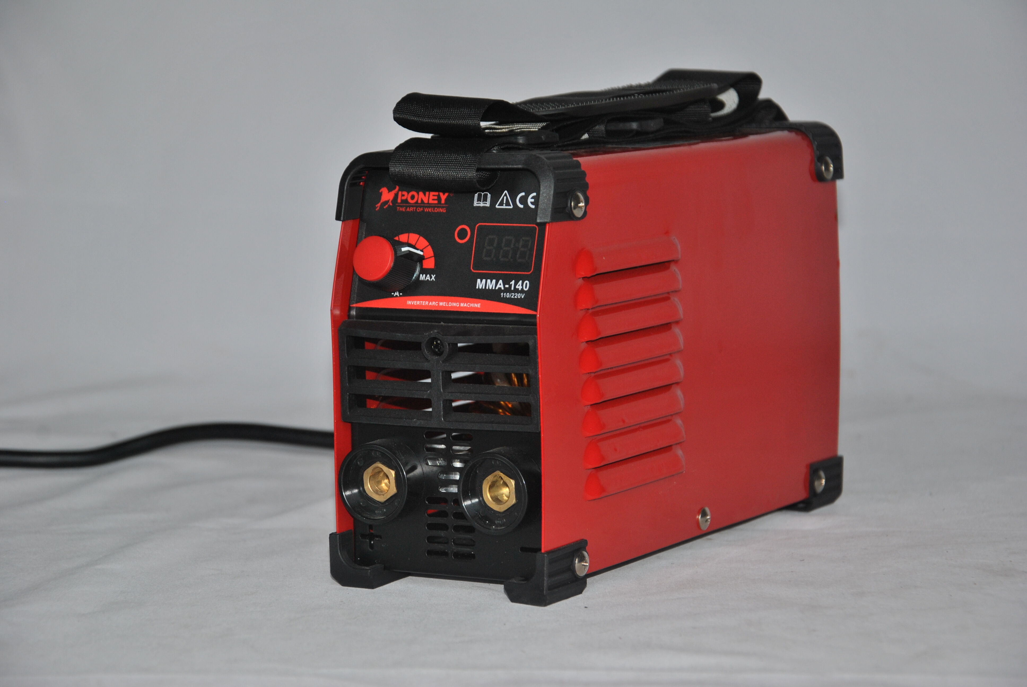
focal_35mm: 112
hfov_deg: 18.2
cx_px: 514
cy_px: 344
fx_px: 3213
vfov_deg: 12.2
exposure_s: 1/60
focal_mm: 75
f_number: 5.3
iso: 200
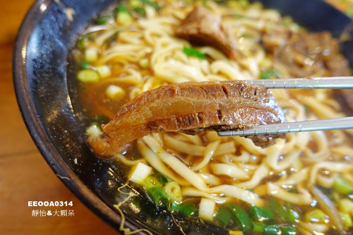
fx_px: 274
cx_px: 176
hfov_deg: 65.5
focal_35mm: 28
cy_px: 118
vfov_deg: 46.4
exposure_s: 1/25
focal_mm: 10.33
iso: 800
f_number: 2.5
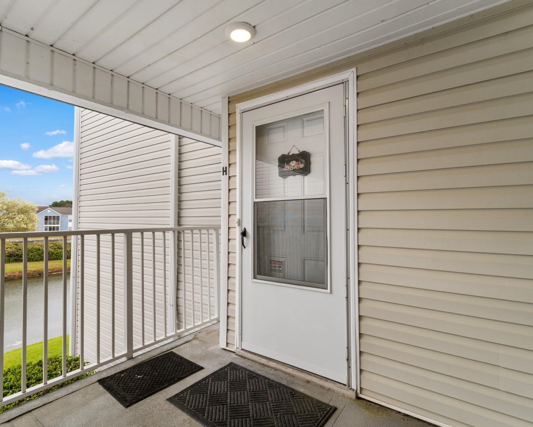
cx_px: 261
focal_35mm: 17
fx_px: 268
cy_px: 213
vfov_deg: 77.0
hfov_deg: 89.6
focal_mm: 10
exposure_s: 1/60
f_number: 4.5
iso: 100
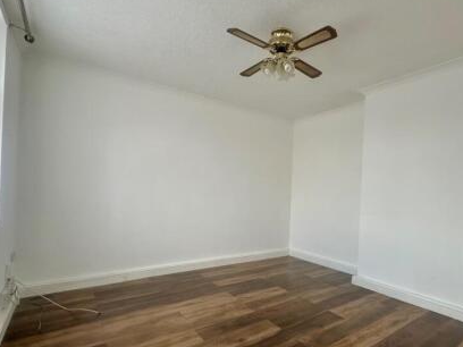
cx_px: 272
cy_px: 196
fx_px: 268
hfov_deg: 81.0
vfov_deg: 65.7
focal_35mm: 20
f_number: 2.2
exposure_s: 1/99
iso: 160
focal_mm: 2.22
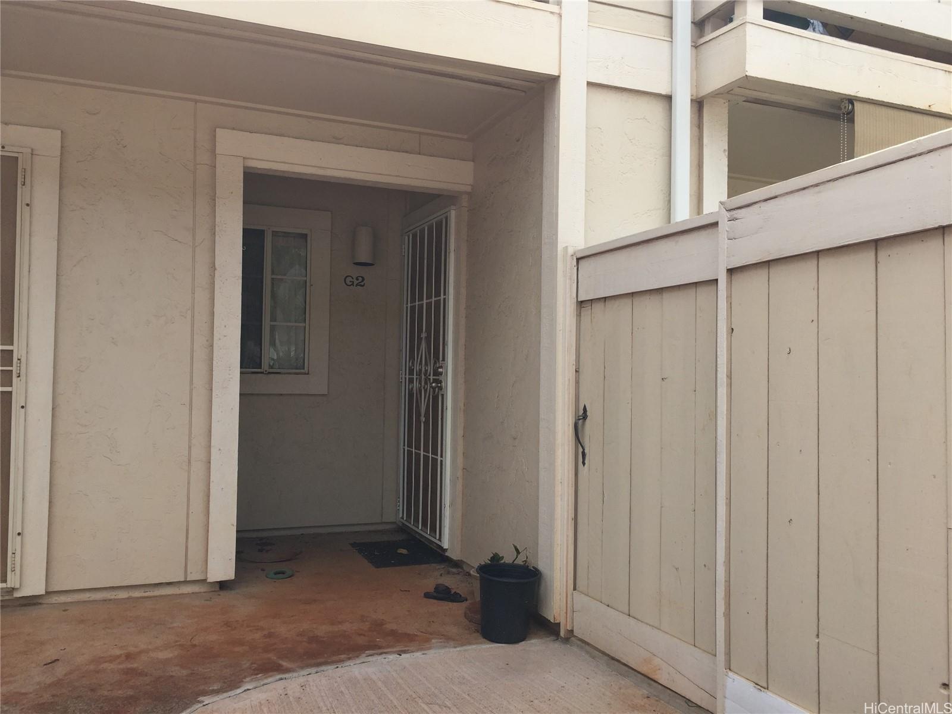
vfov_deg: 48.2
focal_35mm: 29
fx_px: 798
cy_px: 357
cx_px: 476
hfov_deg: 61.7
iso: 32
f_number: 2.2
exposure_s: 1/1236
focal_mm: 4.15
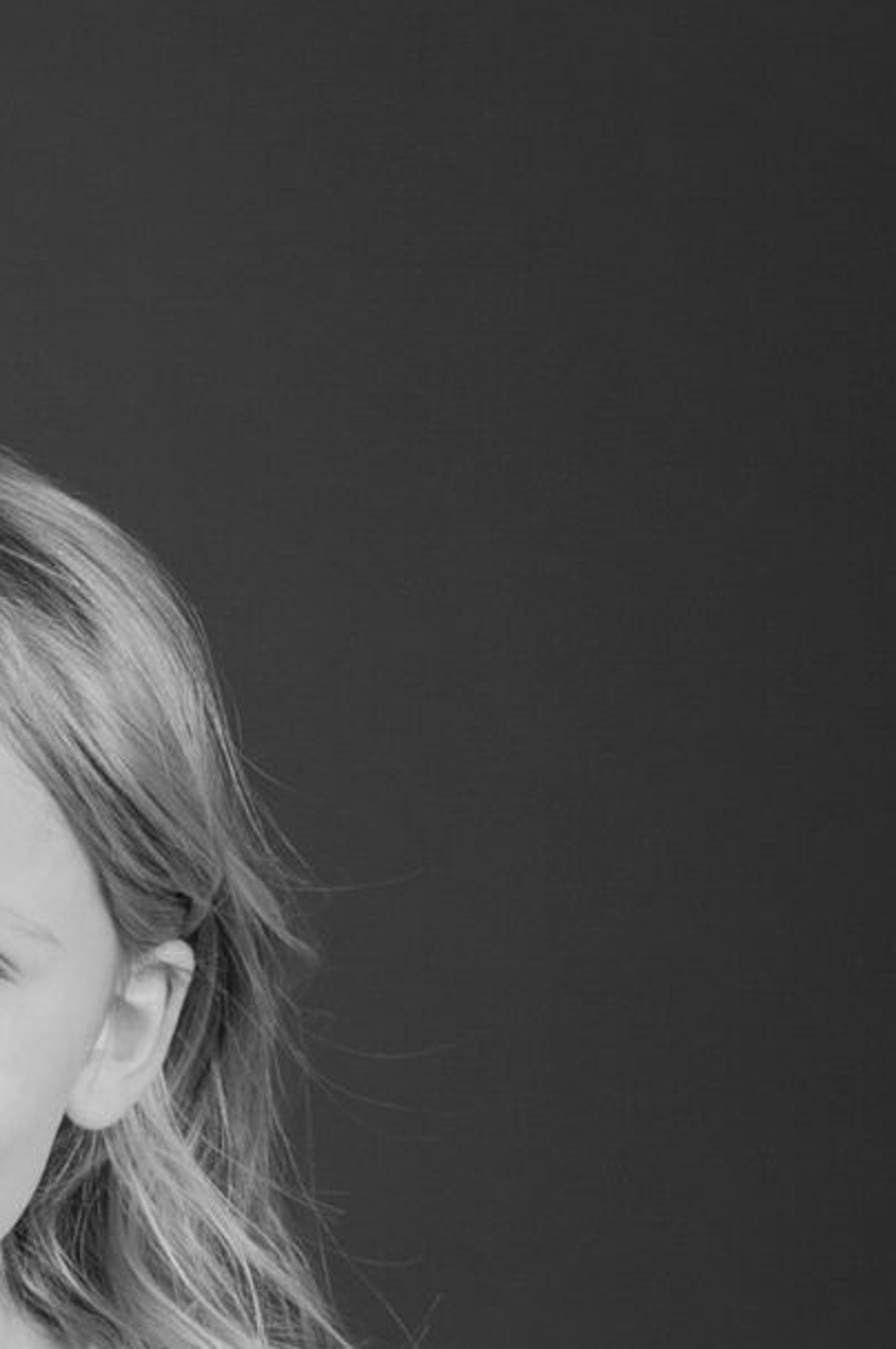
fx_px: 13395
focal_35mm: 358
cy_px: 2106
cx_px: -174
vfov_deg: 5.7
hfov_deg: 3.8
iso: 200
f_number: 4
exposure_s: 1/250
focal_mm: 85
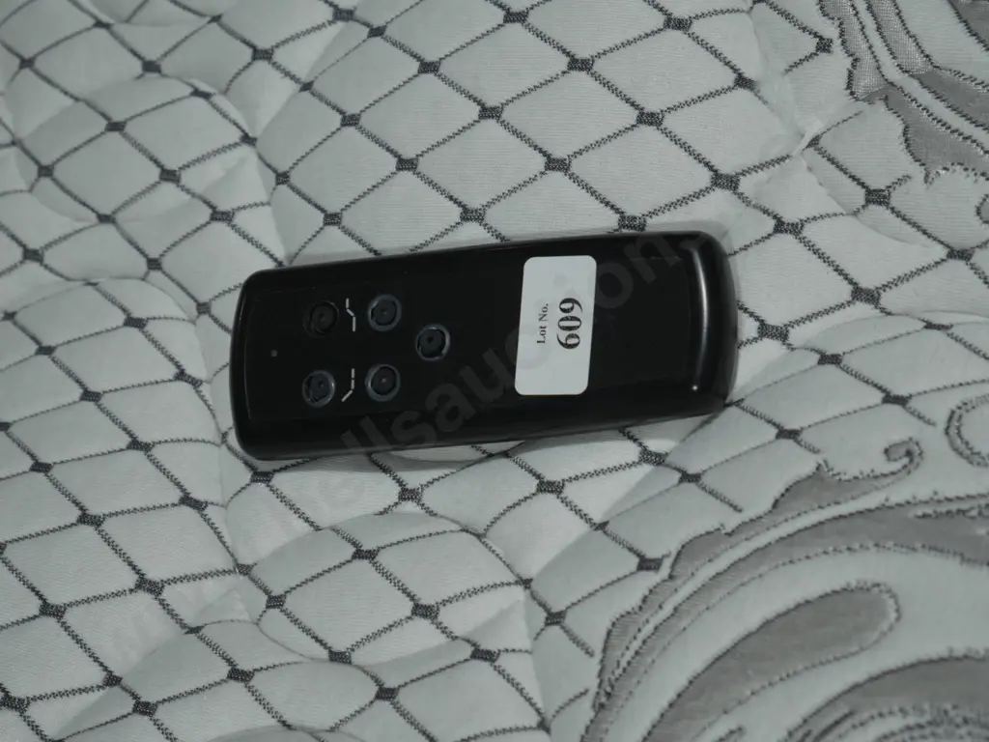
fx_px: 2400
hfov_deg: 23.3
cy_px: 371
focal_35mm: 84
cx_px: 494
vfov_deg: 17.6
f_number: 5.6
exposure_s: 1/100
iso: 250
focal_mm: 42
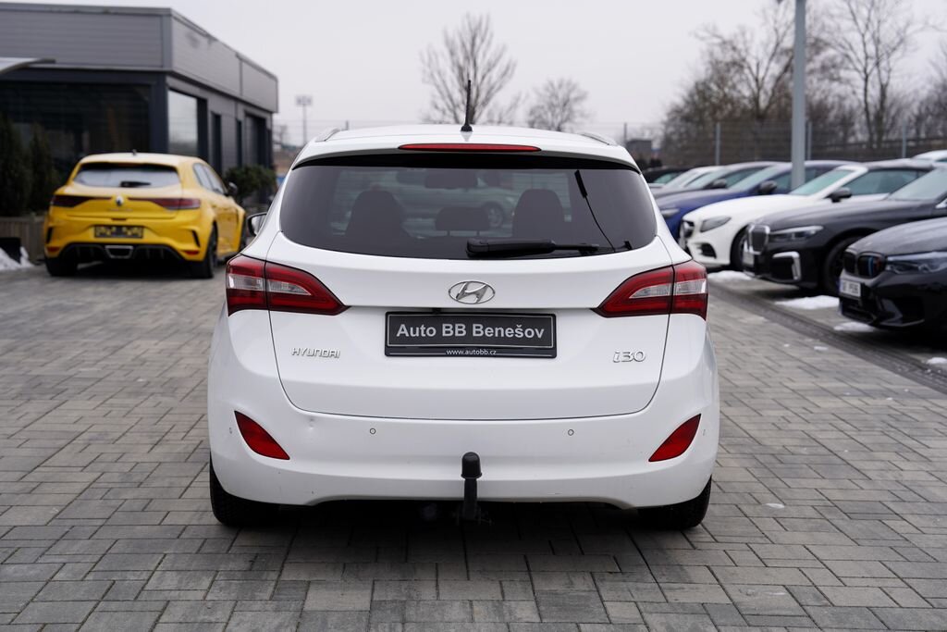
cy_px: 316
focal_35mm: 52
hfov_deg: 38.2
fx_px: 1368
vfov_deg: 26.0
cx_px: 474
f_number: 4
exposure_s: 1/125
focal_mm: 52
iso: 100
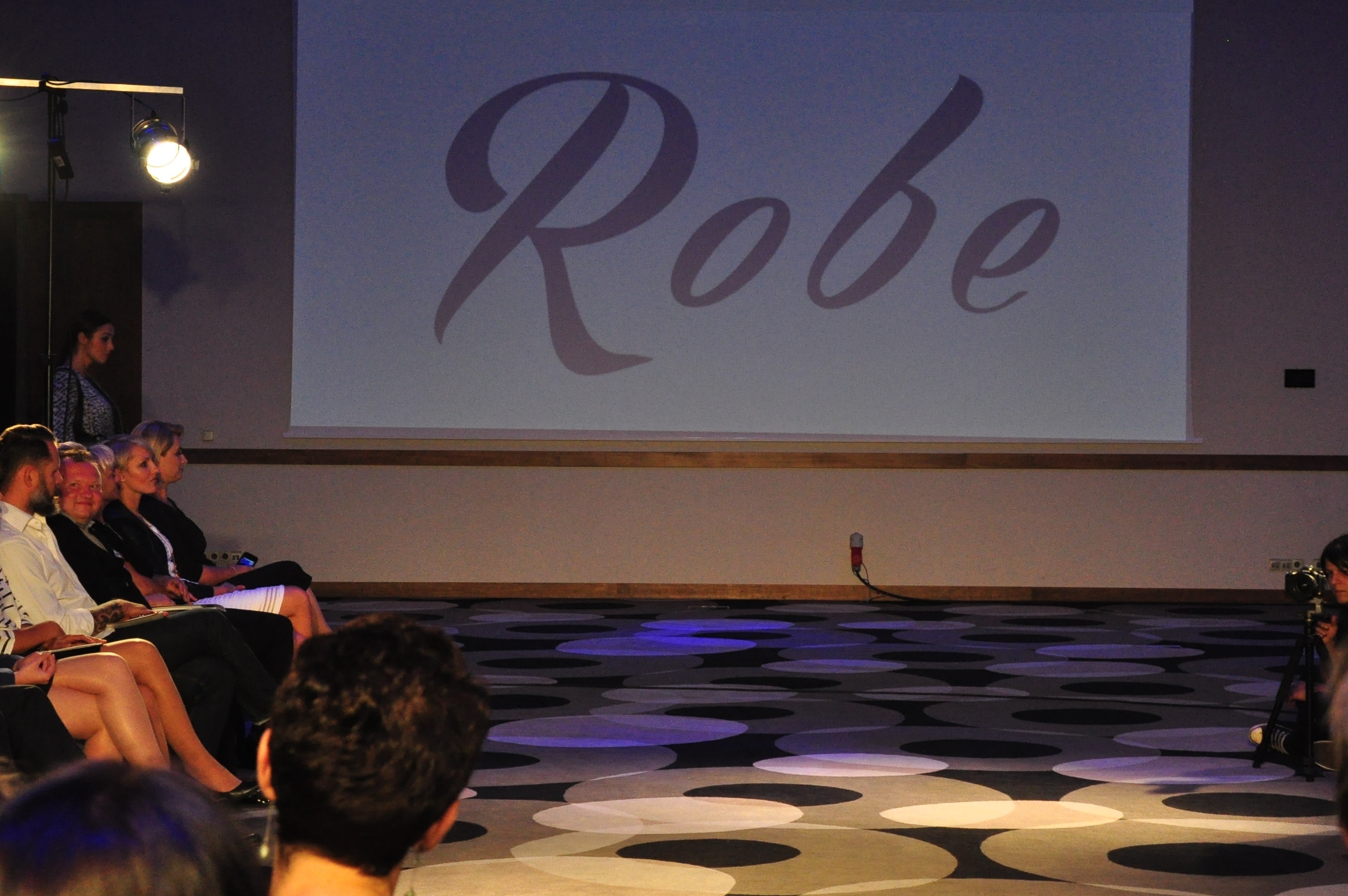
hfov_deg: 24.8
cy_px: 375
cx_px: 702
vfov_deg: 16.6
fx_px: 3067
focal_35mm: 82
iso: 1250
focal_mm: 38
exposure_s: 1/160
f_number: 6.3
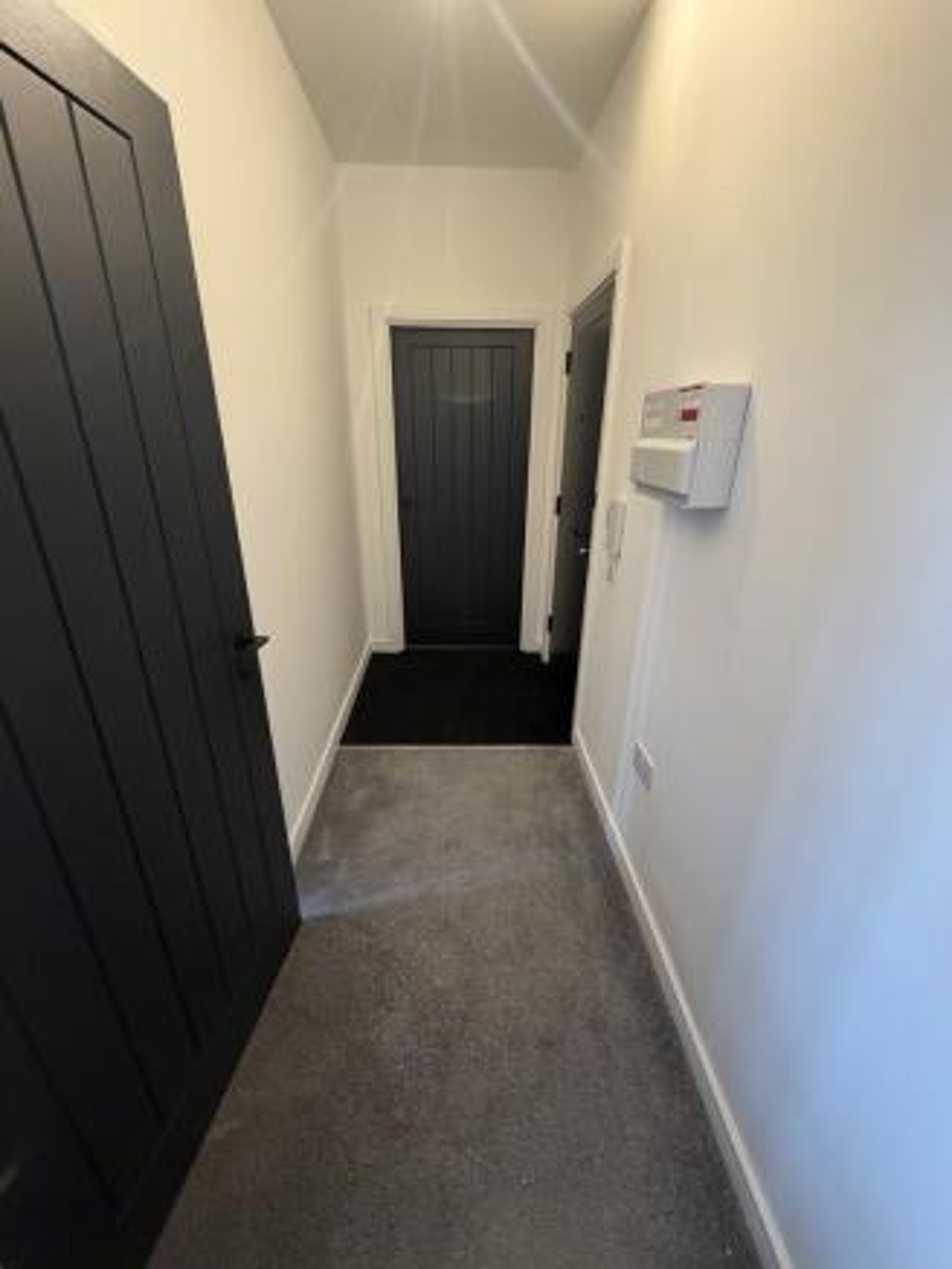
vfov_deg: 102.0
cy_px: 634
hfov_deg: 85.7
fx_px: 513
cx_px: 476
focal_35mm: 14
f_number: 2.2
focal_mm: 2.22
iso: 320
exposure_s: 1/81
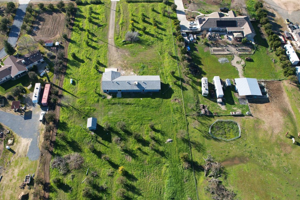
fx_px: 242
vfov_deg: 44.8
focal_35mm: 29
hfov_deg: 63.2
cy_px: 119
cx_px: 124
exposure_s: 1/725
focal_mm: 8.38
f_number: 2.8
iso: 100
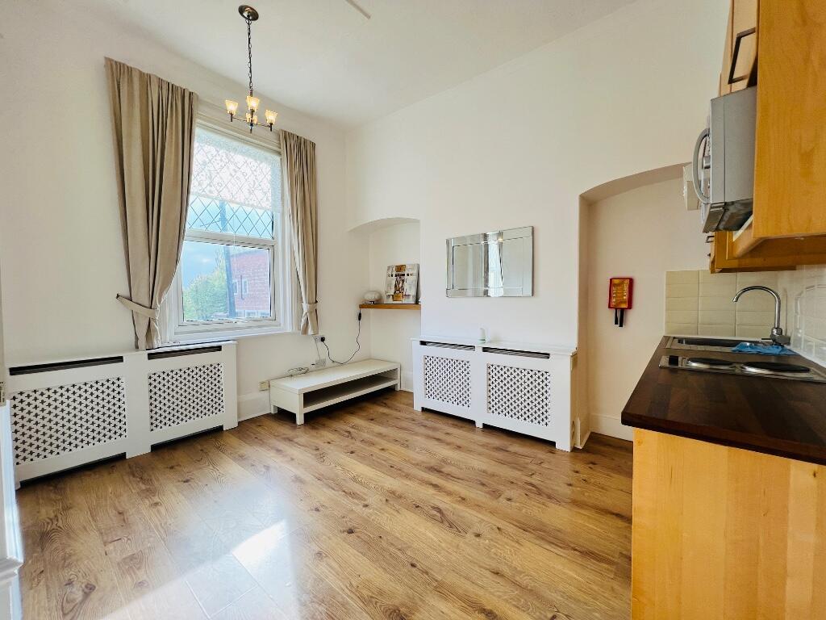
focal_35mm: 13
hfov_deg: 106.2
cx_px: 413
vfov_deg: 89.9
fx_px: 310
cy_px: 310
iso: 32
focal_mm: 1.57
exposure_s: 1/185
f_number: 1.8
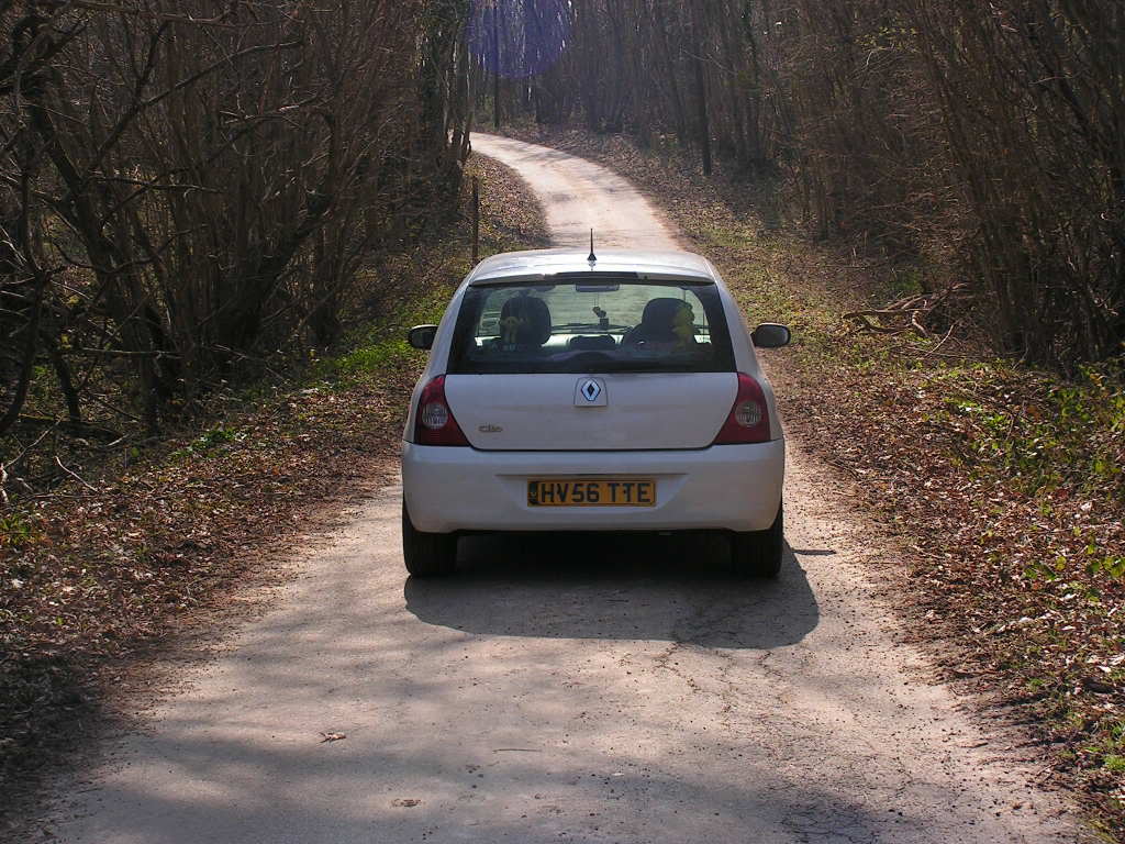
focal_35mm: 68
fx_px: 2210
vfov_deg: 21.6
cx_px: 562
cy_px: 422
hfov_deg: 28.6
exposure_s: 1/320
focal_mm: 11.4
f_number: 4.8
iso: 64
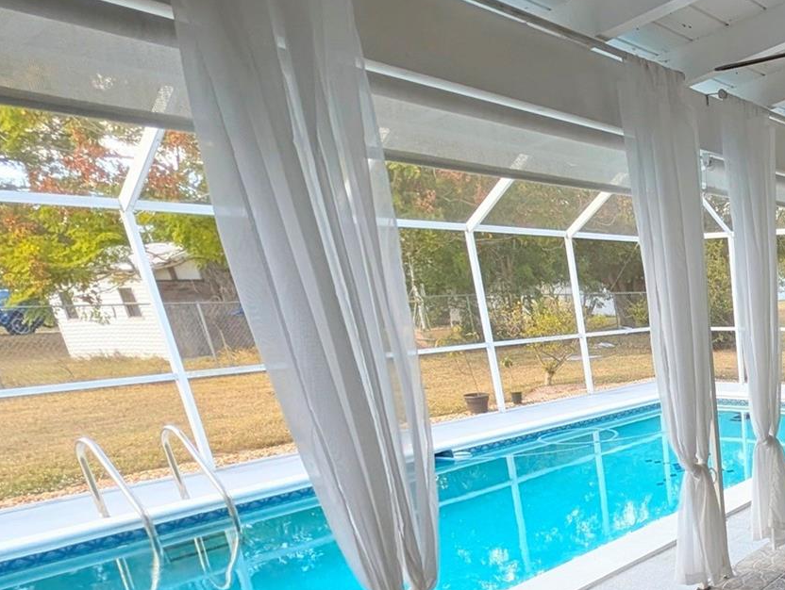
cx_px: 705
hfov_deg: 62.2
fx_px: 522
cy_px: 391
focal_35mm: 23
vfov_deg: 57.7
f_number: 1.7
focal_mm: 2.02
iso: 113
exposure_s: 1/468
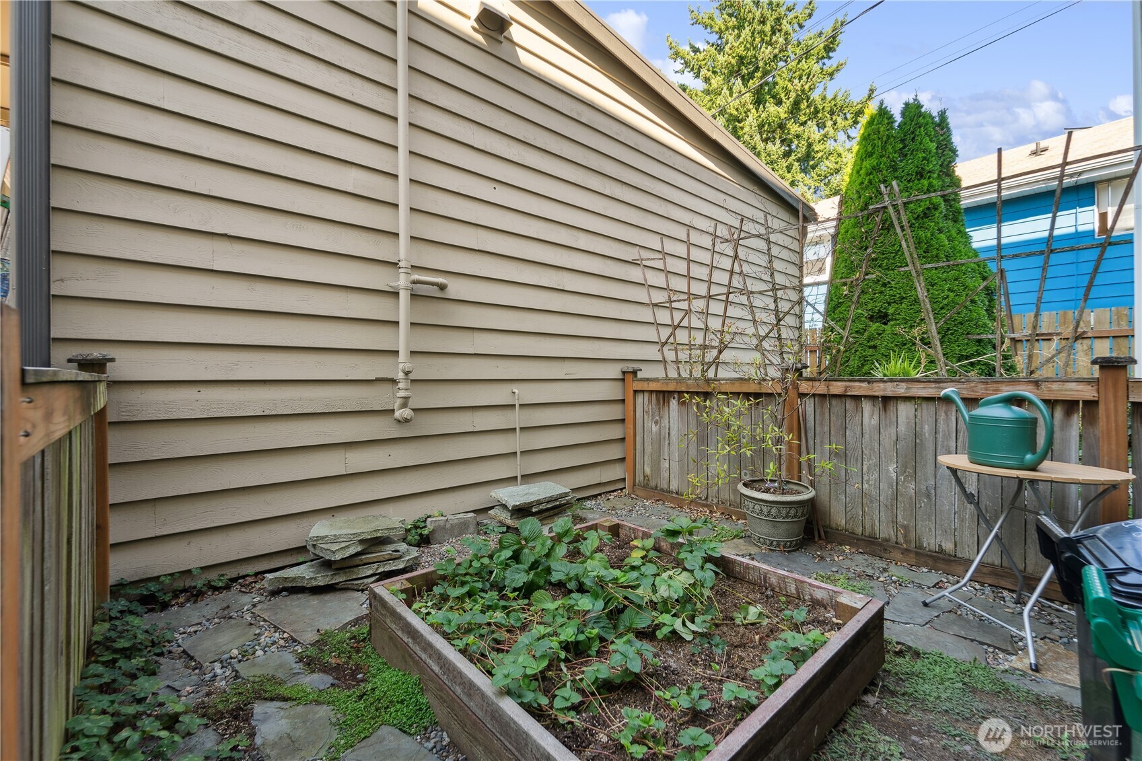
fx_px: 444
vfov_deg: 81.2
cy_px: 380
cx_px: 571
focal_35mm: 14
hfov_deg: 104.3
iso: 200
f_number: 8
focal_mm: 14
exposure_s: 1/40
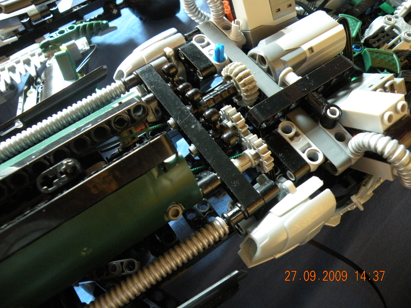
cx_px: 206
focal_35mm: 27
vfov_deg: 51.4
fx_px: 321
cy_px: 154
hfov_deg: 65.3
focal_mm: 4.7
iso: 400
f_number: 2.8
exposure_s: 1/27.6
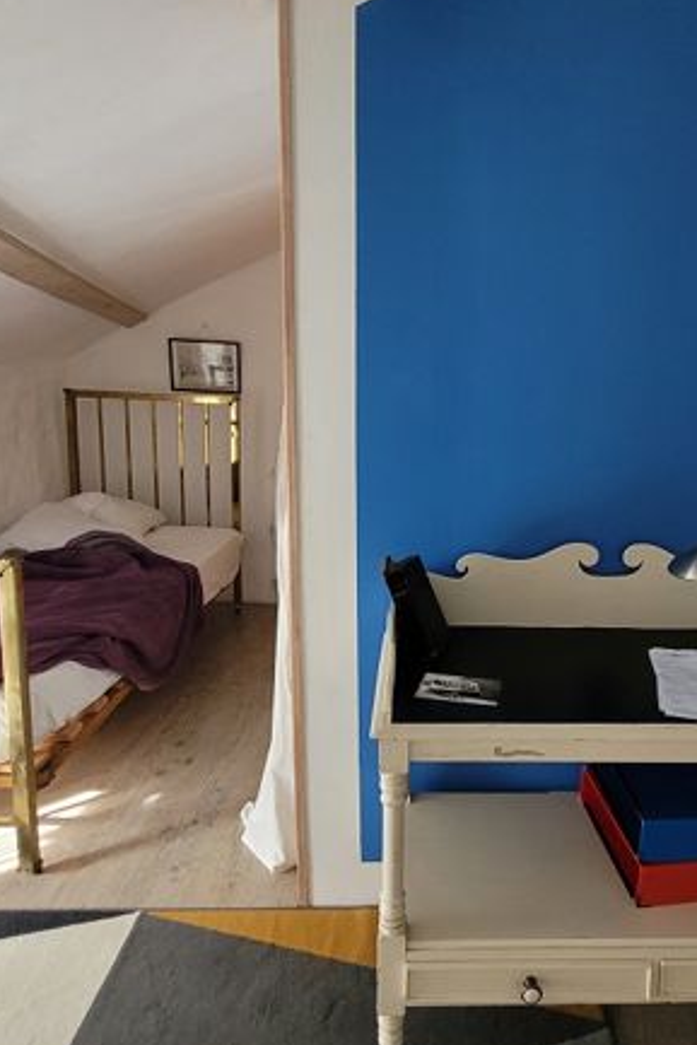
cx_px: 450
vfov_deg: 78.4
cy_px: 483
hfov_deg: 56.3
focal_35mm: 22
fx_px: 638
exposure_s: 1/50
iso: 400
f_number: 2.2
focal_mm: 1.74
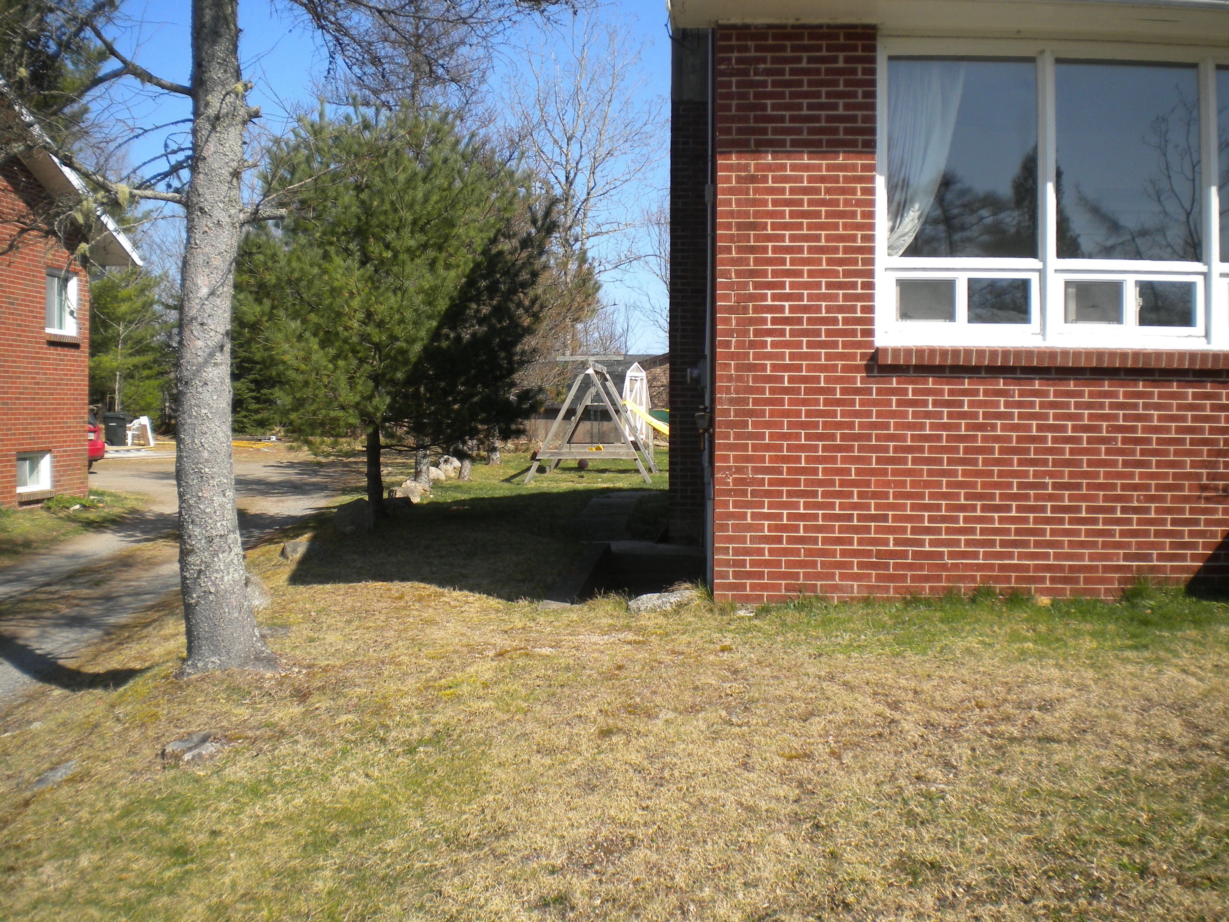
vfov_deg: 40.7
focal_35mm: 35
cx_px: 614
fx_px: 1243
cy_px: 461
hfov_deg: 52.6
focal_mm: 6.3
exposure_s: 1/490
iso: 80
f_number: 4.6
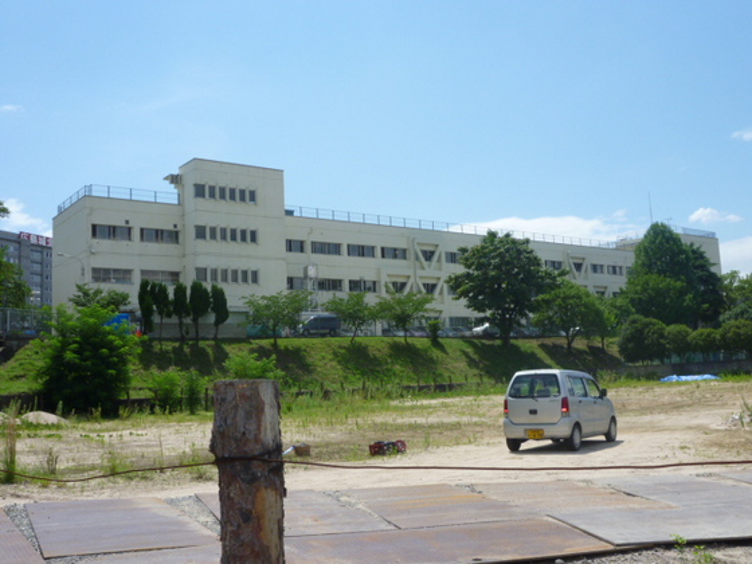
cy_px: 282
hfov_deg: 51.4
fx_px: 782
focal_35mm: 36
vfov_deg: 39.7
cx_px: 376
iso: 100
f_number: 5.6
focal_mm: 6.3
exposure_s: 1/500
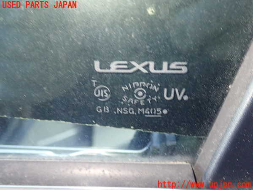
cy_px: 95
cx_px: 126
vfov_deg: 37.7
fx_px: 278
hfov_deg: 49.0
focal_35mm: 38
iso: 800
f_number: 2.7
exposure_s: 1/25
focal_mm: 6.86
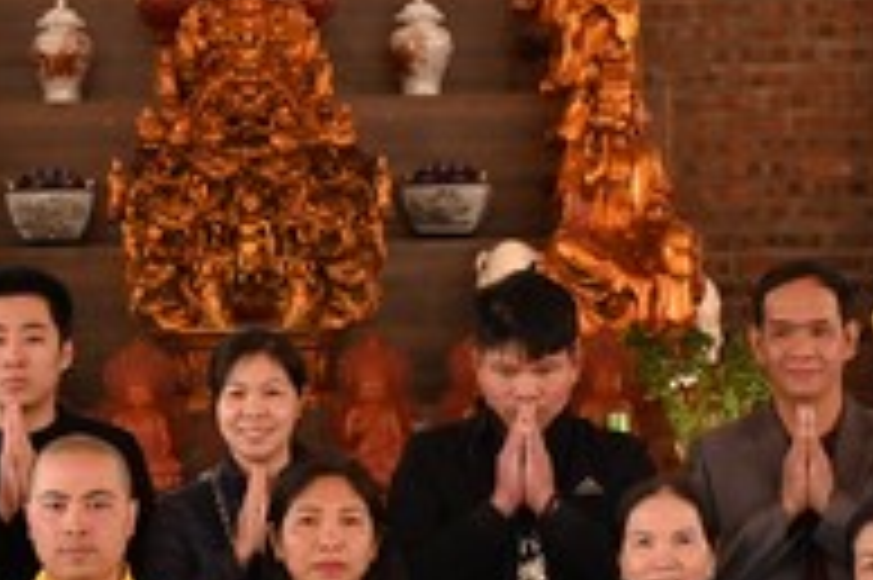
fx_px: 3077
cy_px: 670
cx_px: 230
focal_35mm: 127
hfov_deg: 16.1
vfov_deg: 10.6
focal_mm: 38
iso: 500
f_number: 5.6
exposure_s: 1/80
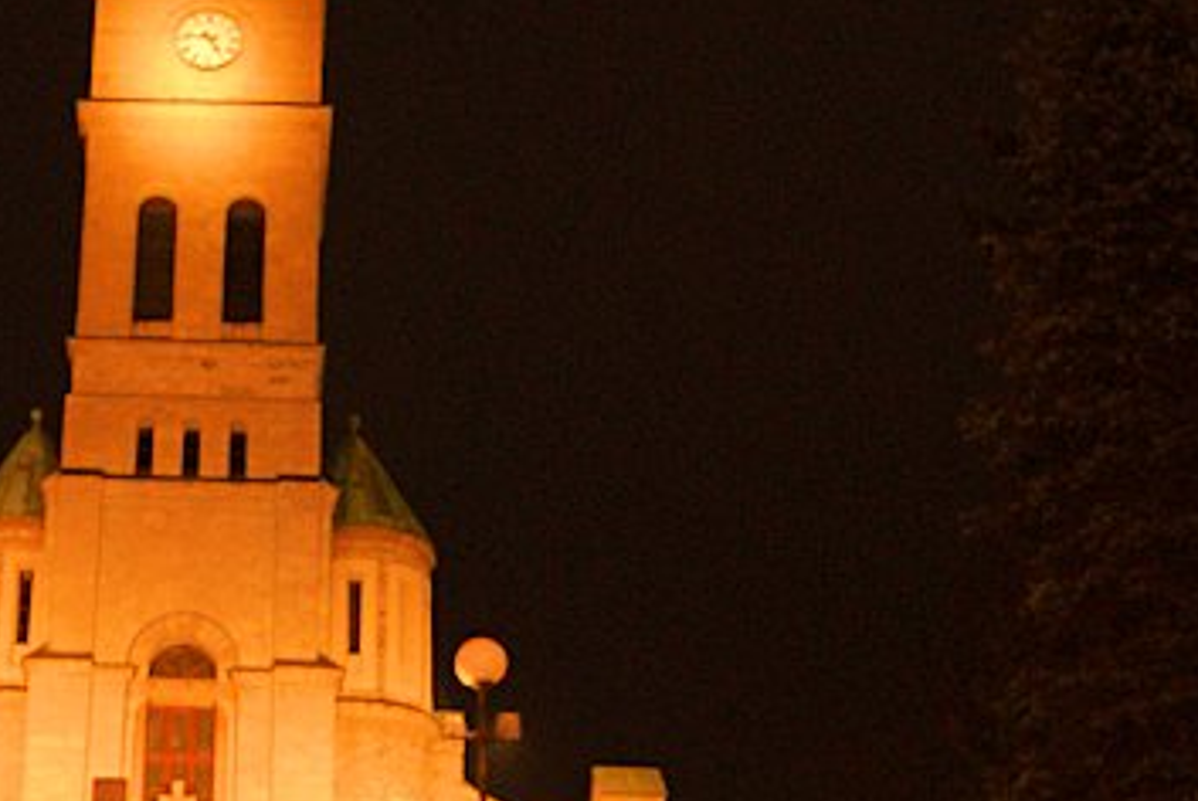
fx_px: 2265
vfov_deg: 20.0
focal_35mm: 68
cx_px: 139
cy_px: 489
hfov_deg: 28.6
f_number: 3.5
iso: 400
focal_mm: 20
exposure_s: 1/4
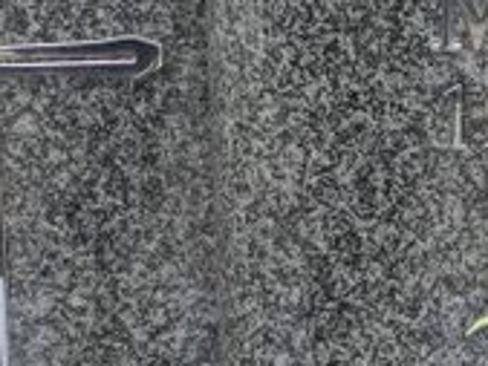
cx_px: 413
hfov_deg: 9.3
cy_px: 213
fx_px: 3005
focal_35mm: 213
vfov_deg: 7.0
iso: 100
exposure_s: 1/320
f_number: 3.2
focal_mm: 9.7
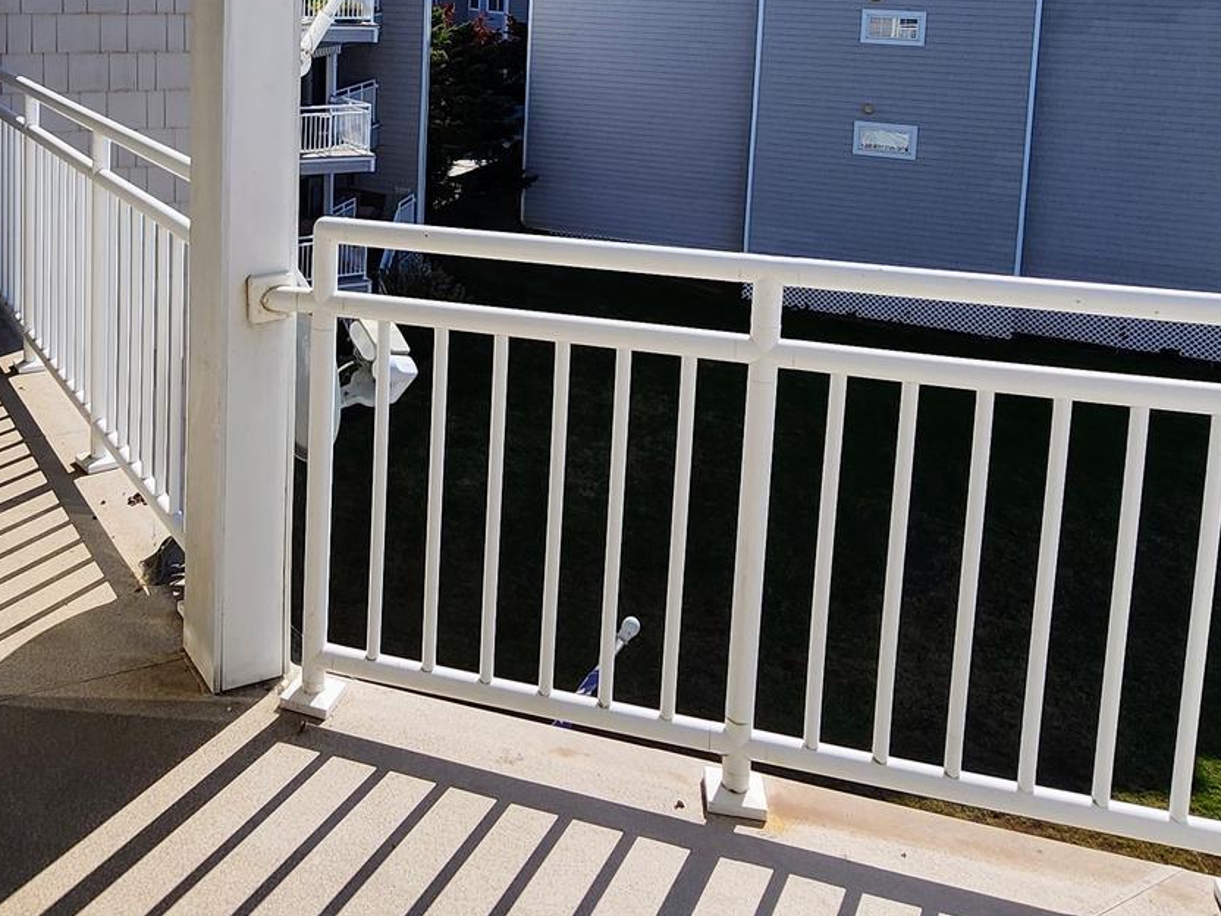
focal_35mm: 32
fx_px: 1129
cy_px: 73
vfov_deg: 40.5
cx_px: 384
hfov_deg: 55.4
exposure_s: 1/2384
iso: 50
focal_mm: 2.2
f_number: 2.2
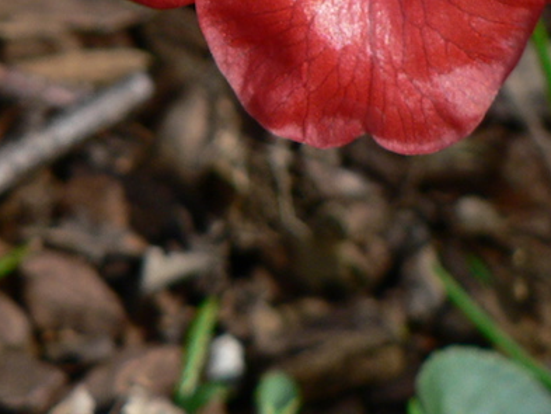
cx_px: 275
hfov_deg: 17.9
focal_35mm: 110
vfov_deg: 12.8
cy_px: -201
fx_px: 1751
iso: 80
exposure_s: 1/160
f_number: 3.2
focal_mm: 6
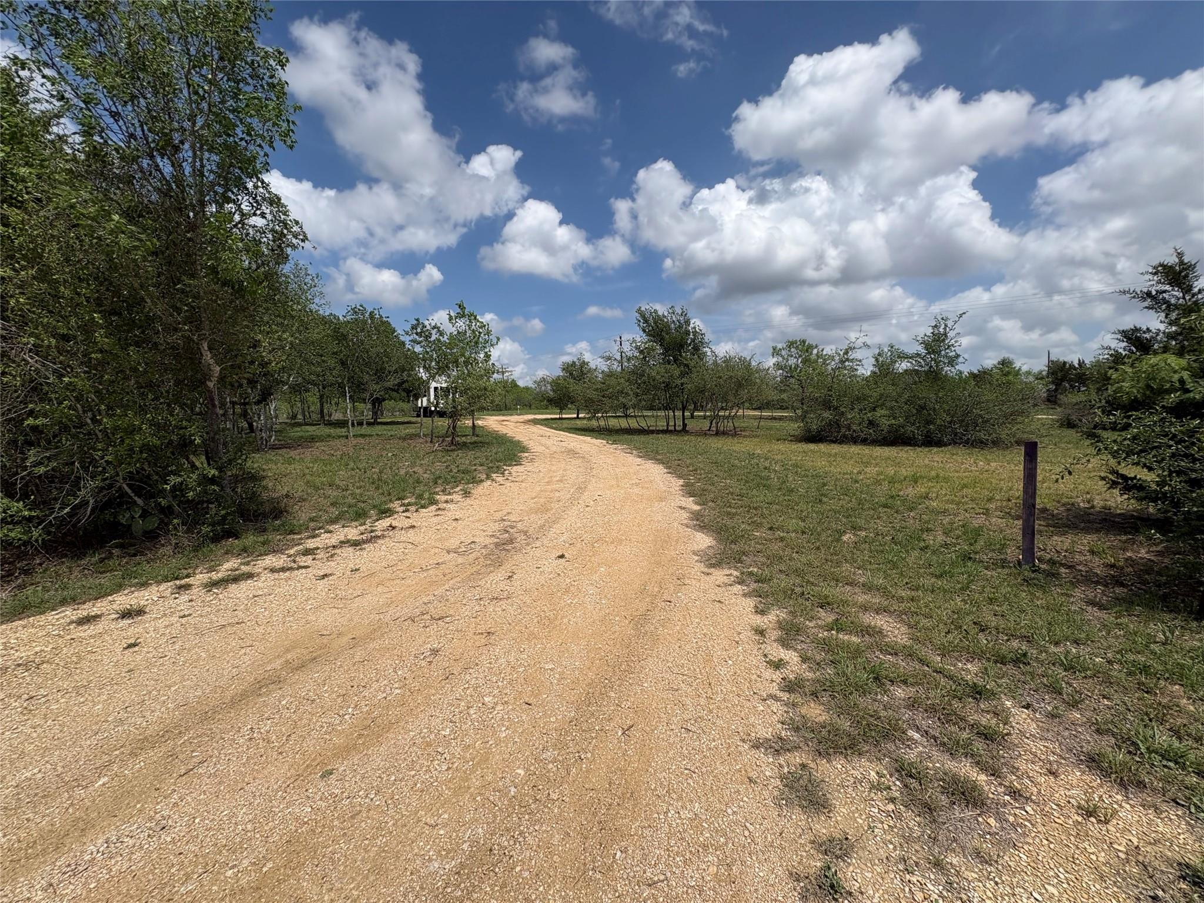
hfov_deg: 102.1
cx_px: 602
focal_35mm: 14
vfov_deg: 85.7
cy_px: 452
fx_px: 487
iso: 50
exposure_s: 1/4132
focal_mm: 2.22
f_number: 2.2
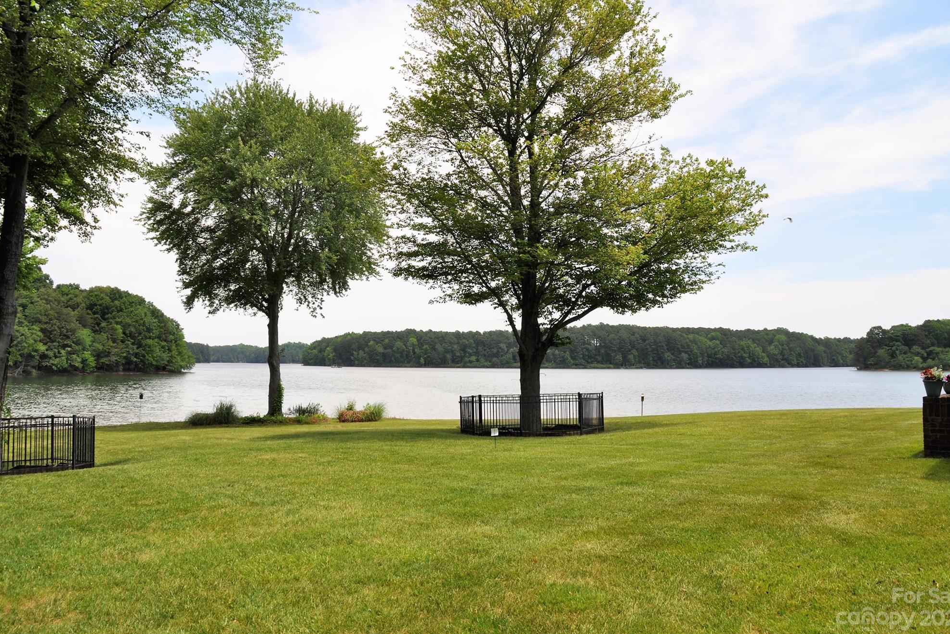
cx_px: 477
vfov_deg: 46.4
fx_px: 739
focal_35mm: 28
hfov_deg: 65.5
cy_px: 312
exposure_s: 1/400
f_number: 10
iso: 200
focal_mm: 18
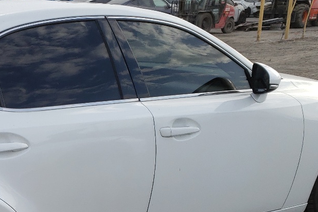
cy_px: 239
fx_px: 618
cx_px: 5
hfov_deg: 27.3
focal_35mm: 70
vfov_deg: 18.6
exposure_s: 1/1250
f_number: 1.5
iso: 50
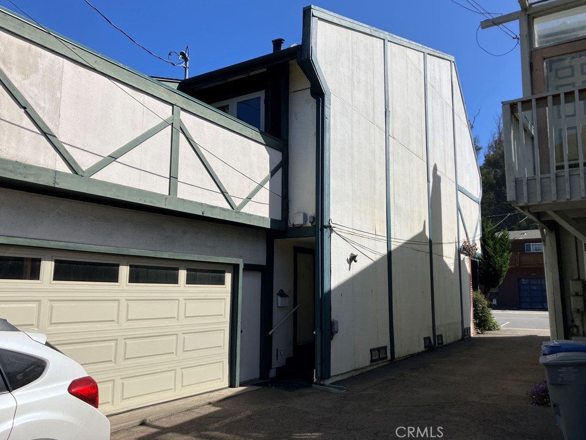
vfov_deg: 48.2
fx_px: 491
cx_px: 295
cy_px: 213
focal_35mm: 29
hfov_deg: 61.7
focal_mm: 3.99
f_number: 1.8
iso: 32
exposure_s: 1/3247
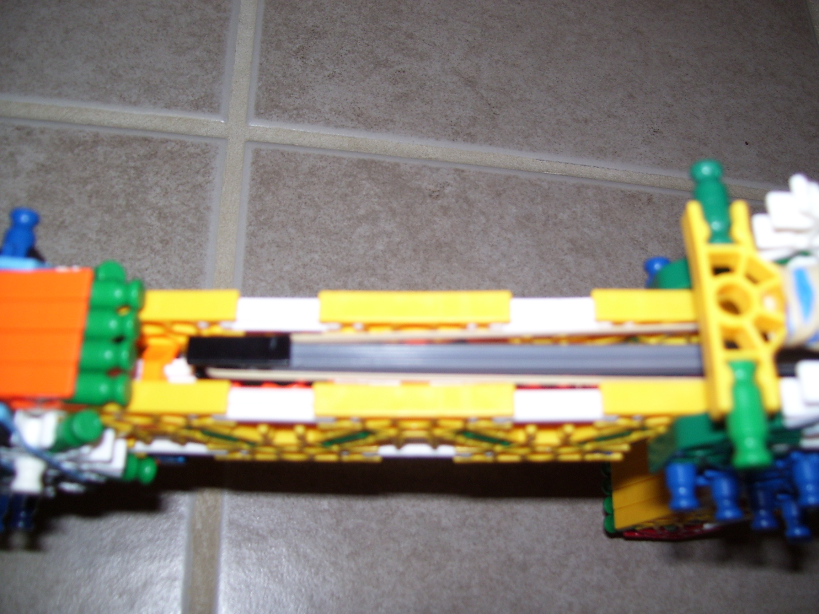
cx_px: 410
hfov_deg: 51.4
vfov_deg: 39.7
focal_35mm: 36
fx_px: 852
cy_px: 307
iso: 80
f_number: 2.7
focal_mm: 6
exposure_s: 1/60
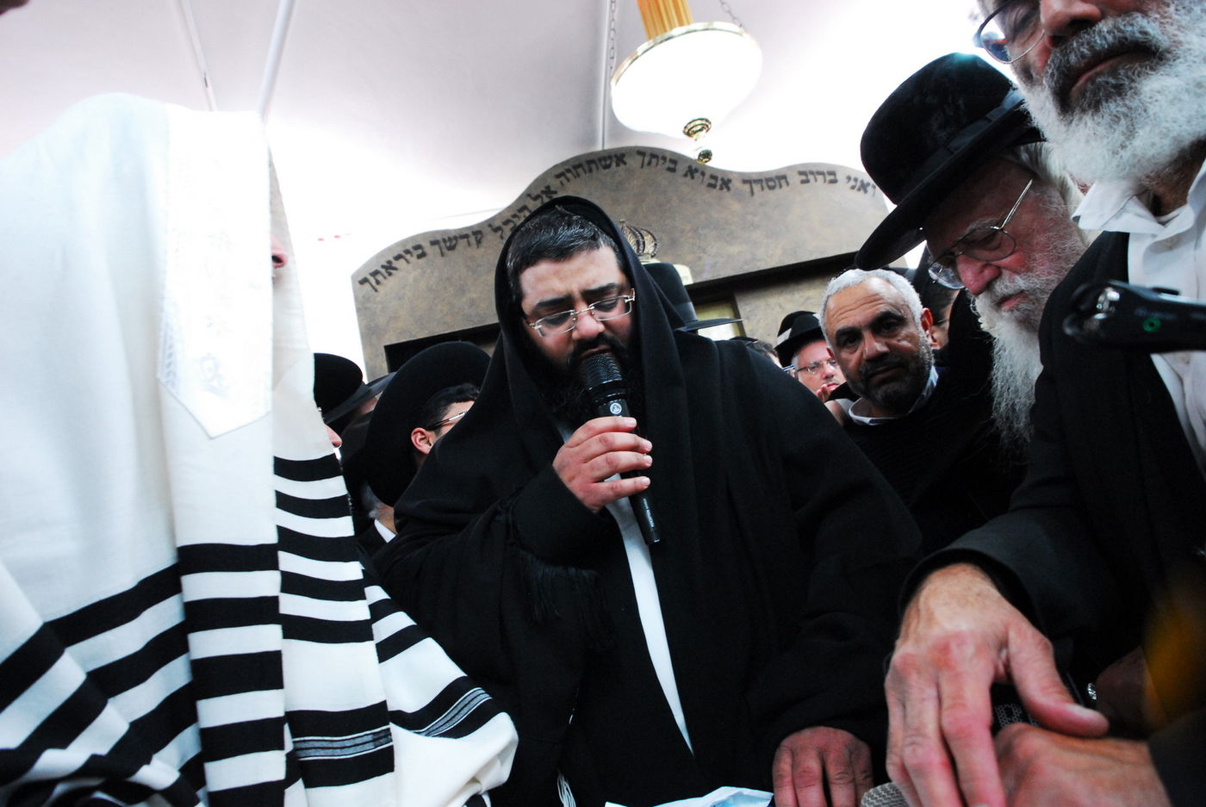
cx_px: 603
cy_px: 404
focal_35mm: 21
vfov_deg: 59.6
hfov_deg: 81.1
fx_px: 704
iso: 1000
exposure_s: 1/60
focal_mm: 14
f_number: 4
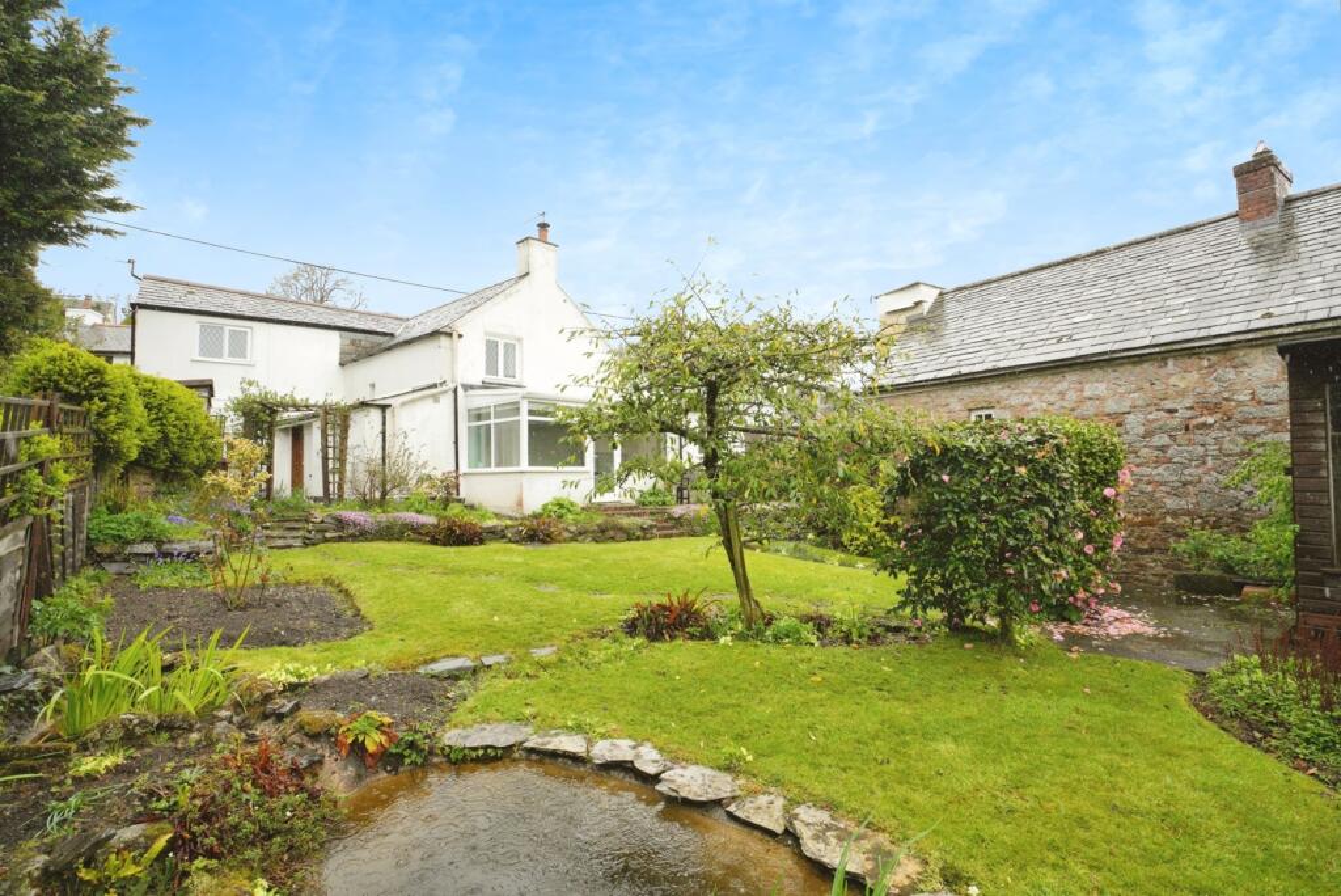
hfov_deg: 96.7
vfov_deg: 73.8
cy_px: 448
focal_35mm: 16
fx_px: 596
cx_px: 670
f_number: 9
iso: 3200
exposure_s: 1/800
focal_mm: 16
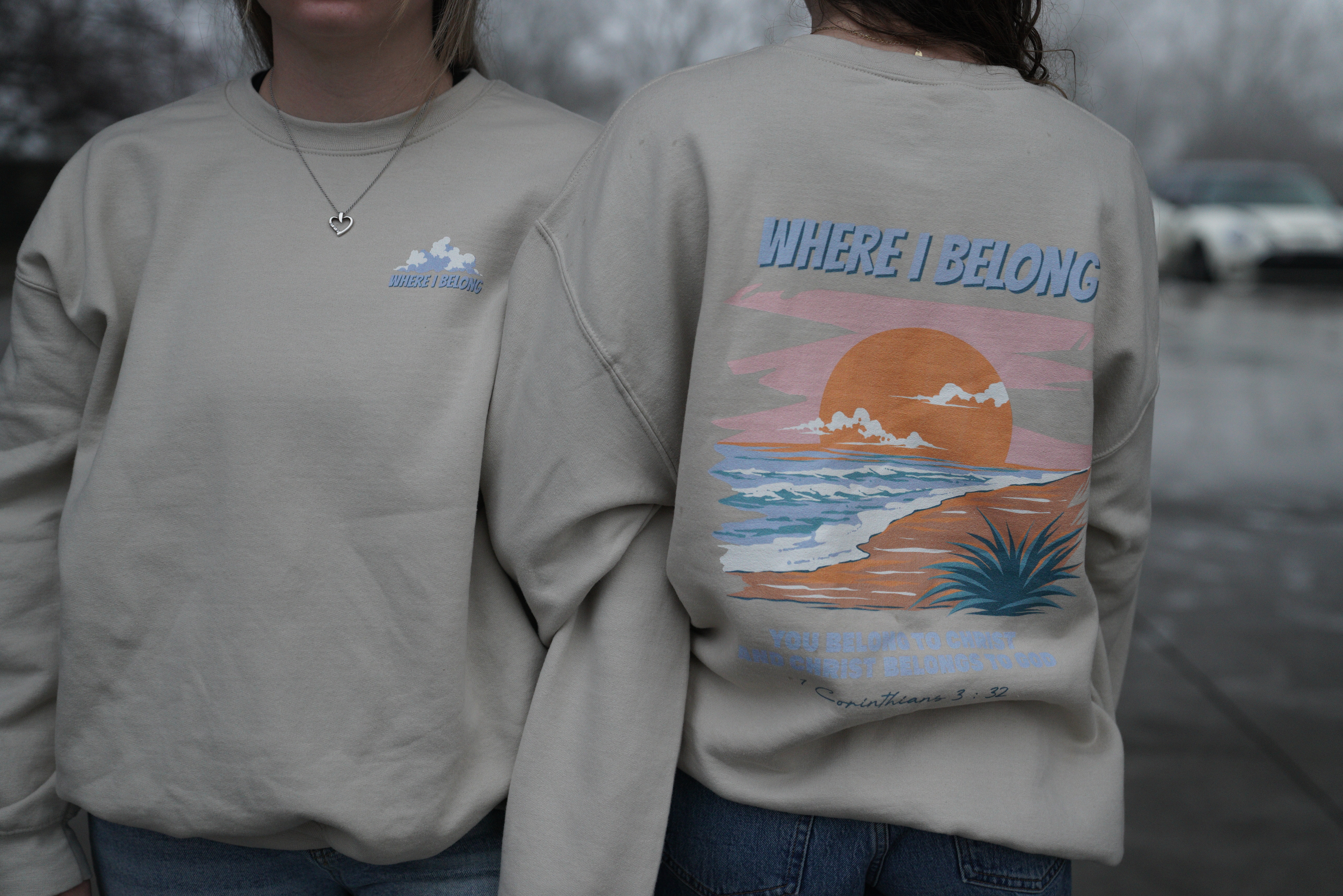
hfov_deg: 38.9
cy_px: 448
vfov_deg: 26.5
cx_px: 672
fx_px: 1903
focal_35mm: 51
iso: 1600
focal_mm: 51
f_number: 2.8
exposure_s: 1/1250
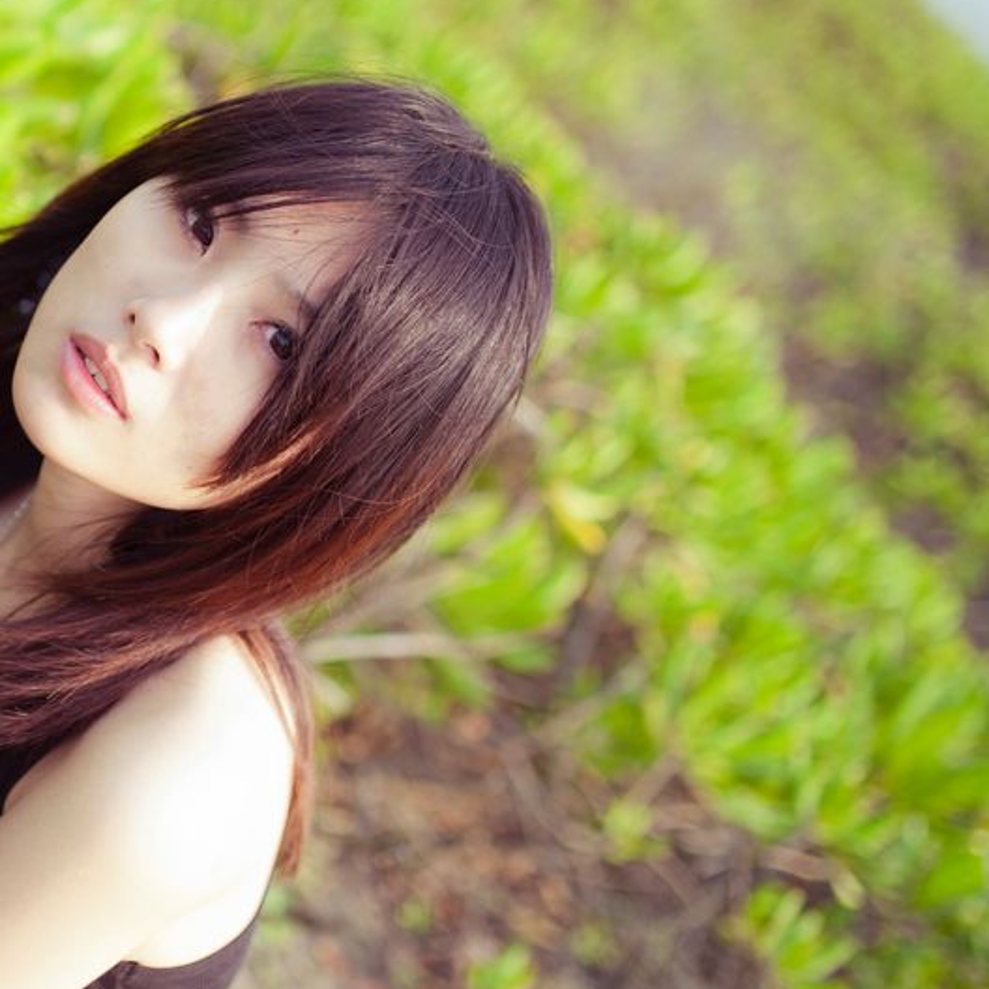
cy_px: 364
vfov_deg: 23.9
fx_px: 2327
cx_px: -120
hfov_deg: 22.5
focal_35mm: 72
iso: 100
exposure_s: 1/2000
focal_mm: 35
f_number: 2.2
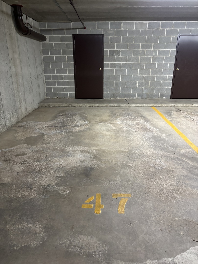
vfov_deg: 67.3
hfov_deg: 53.1
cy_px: 132
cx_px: 99
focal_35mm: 26
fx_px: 198
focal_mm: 5.96
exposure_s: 1/52
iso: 500
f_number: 1.6
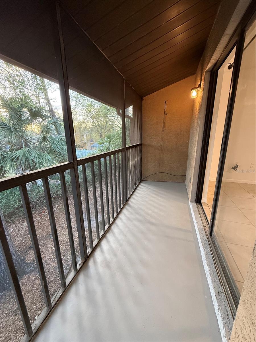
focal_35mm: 14
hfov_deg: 85.7
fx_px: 138
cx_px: 128
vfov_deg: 102.1
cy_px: 171
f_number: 2.2
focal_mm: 2.22
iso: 500
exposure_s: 1/60
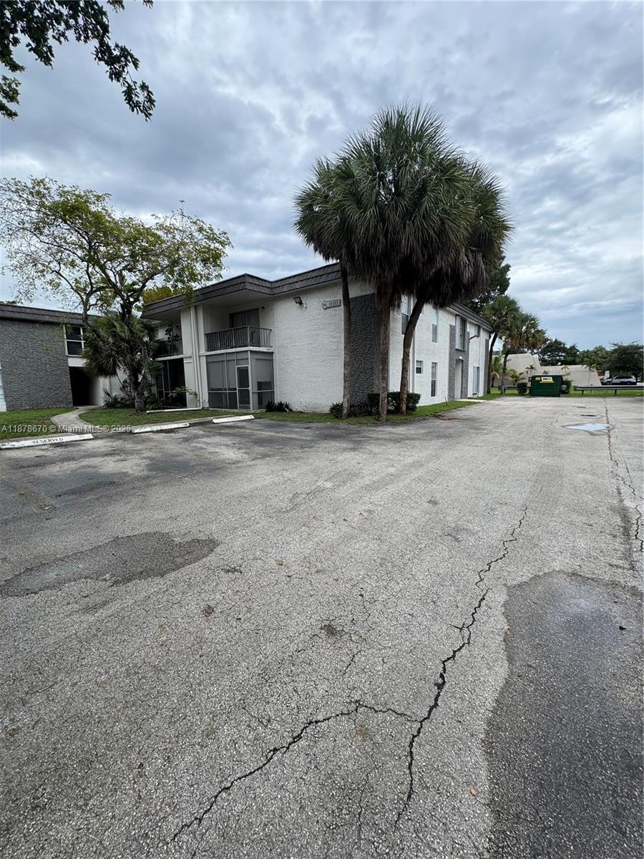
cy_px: 430
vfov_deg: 102.1
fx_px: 347
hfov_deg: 85.7
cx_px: 322
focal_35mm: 14
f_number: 2.2
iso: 40
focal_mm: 2.22
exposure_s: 1/675
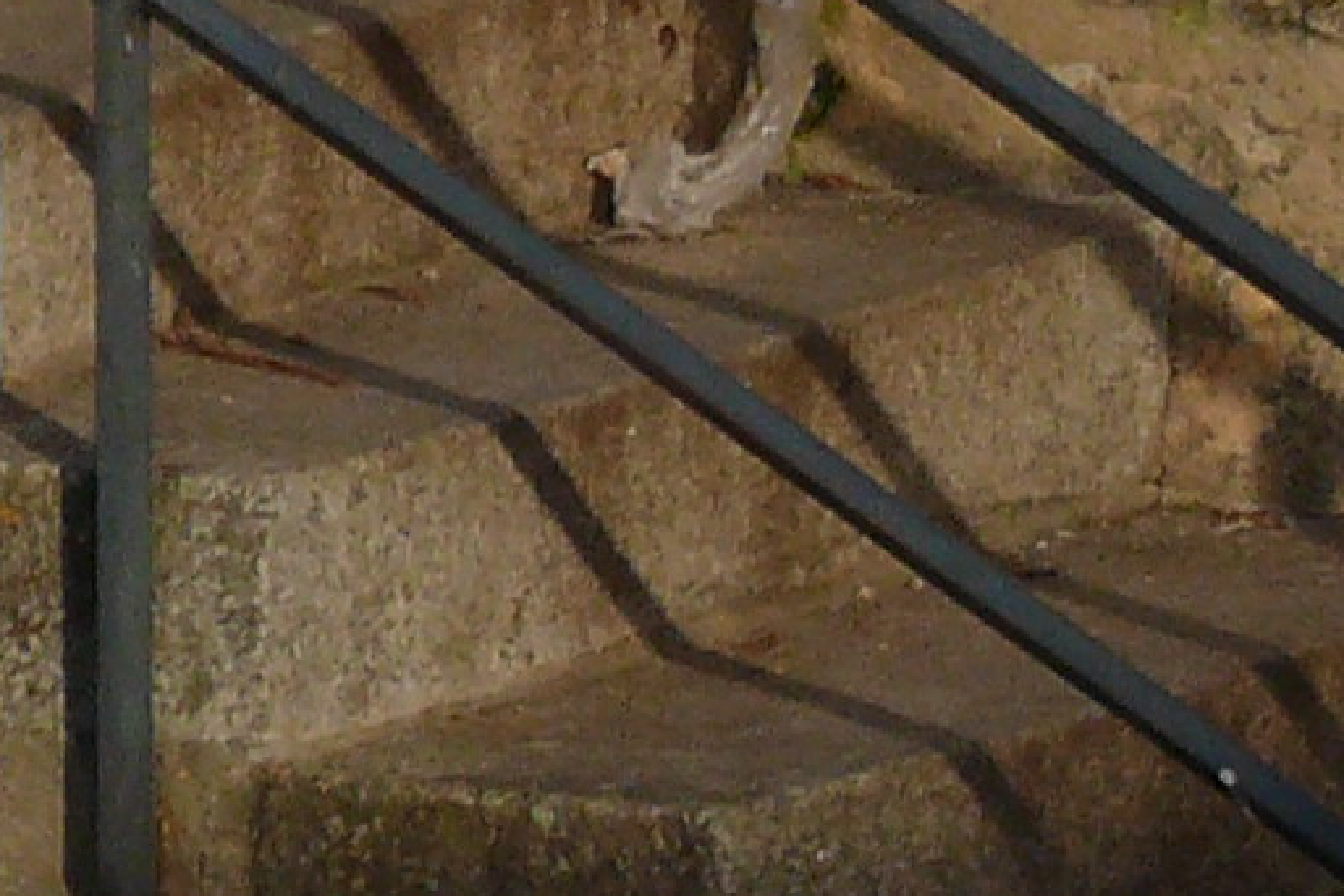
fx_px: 40317
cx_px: -3120
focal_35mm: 1080
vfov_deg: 1.3
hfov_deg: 1.9
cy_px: -1208
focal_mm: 30.9
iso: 100
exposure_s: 1/400
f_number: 5.6
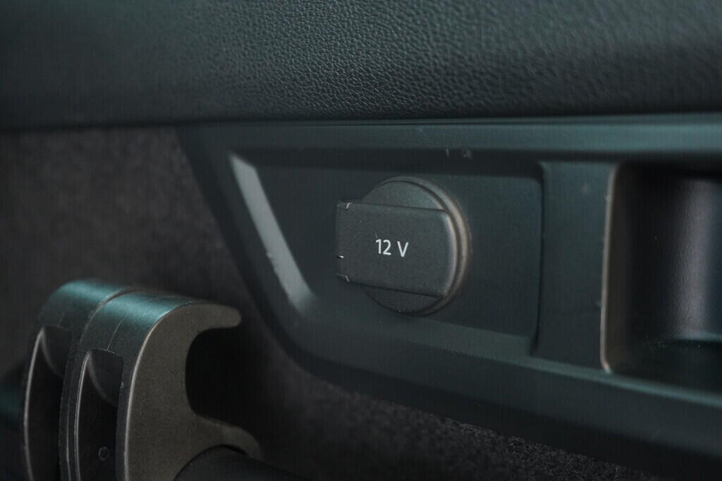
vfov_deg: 36.9
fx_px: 722
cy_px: 240
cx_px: 361
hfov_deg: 53.1
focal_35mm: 36
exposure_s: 1/40
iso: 1600
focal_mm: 24
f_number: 2.8
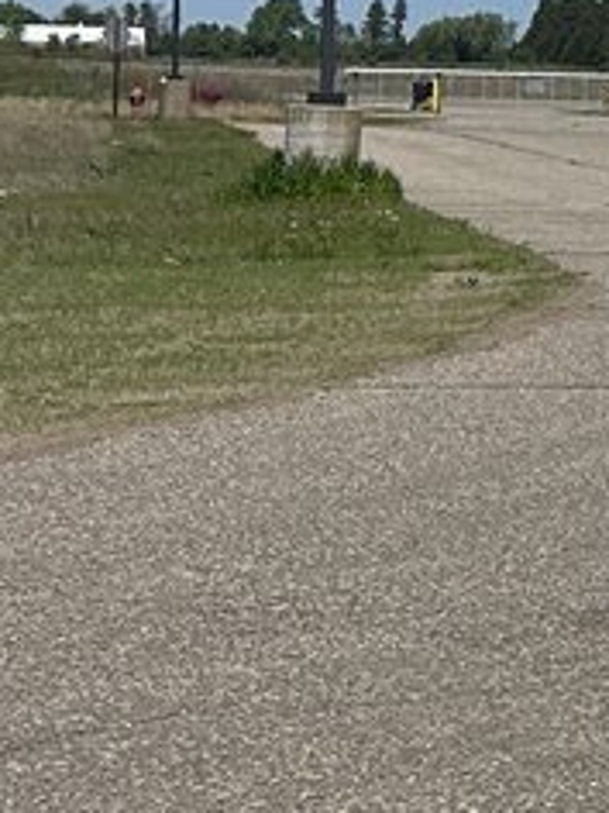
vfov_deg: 12.7
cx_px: 2238
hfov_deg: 7.5
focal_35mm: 154
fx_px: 3612
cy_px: 126
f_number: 1.78
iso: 80
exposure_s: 1/8197
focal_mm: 6.86
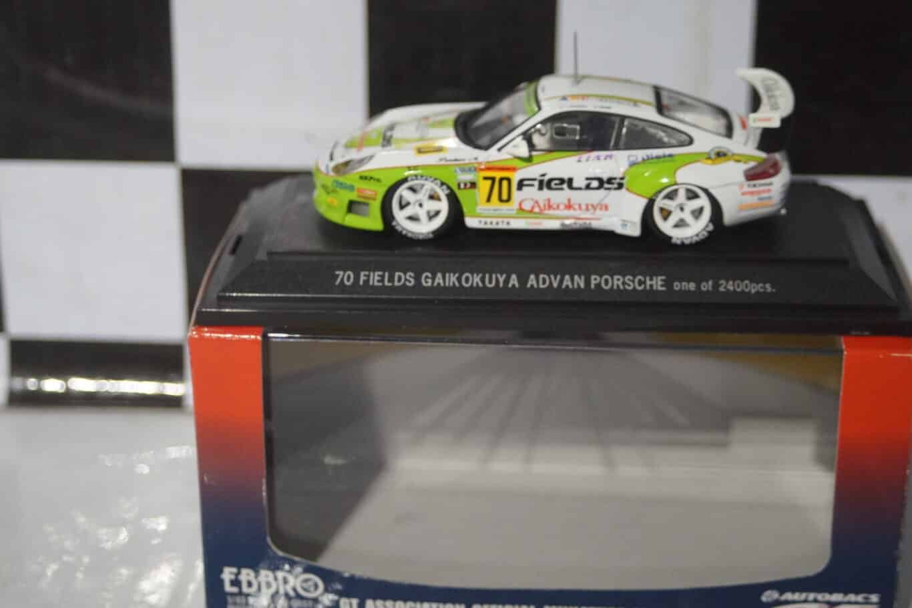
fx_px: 1900
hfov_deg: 27.0
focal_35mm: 75
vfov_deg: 18.2
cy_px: 304
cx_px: 456
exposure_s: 1/160
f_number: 4.5
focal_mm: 50
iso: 2500
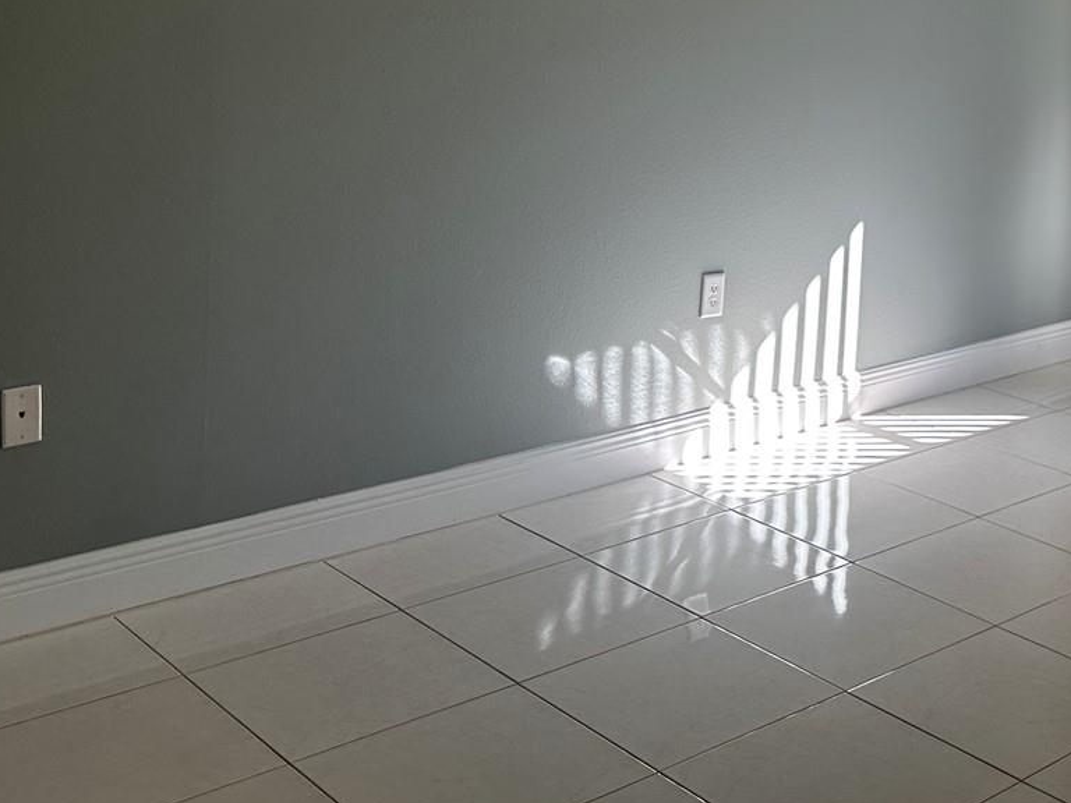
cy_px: 6
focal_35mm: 50
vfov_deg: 27.5
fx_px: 1547
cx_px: 943
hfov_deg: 36.1
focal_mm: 6.86
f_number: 1.78
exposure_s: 1/161
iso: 100
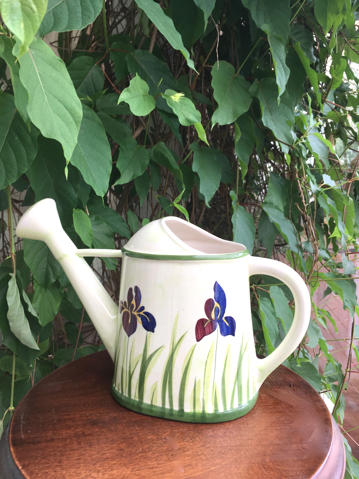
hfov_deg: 48.2
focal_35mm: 29
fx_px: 401
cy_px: 240
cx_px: 180
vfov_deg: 61.7
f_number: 2.2
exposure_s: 1/50
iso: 25
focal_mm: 4.15
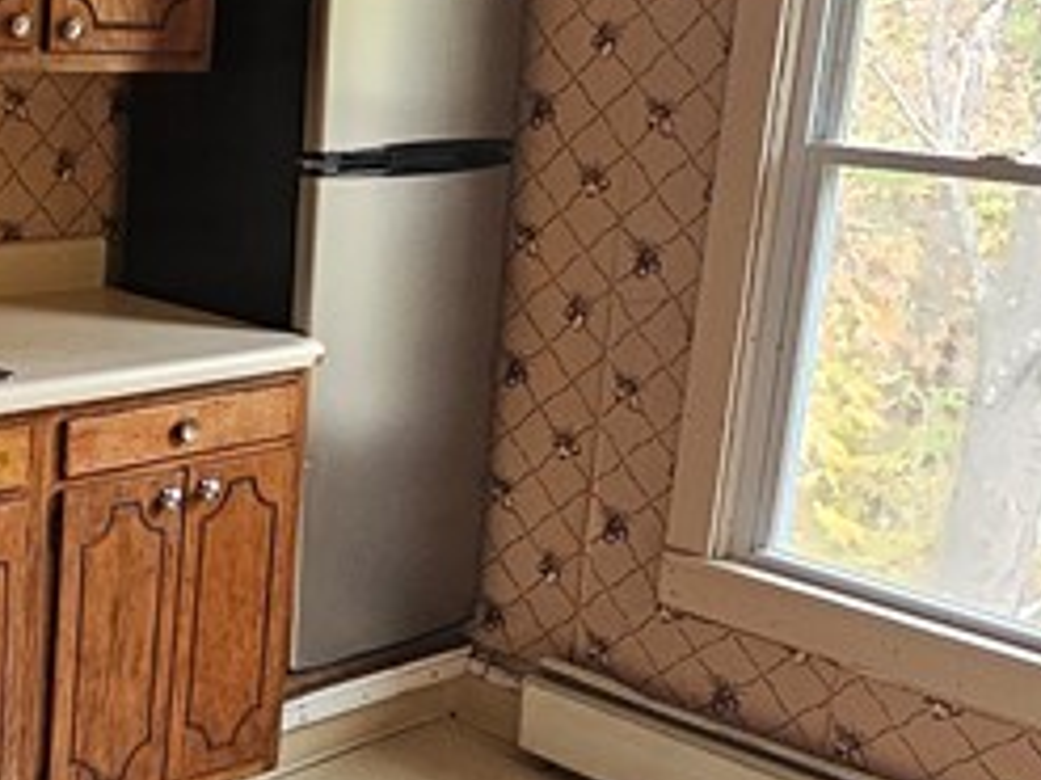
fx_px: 1623
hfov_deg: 32.3
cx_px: -34
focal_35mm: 54
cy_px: 342
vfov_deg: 27.0
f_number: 2.2
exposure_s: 1/60
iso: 250
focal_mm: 2.2
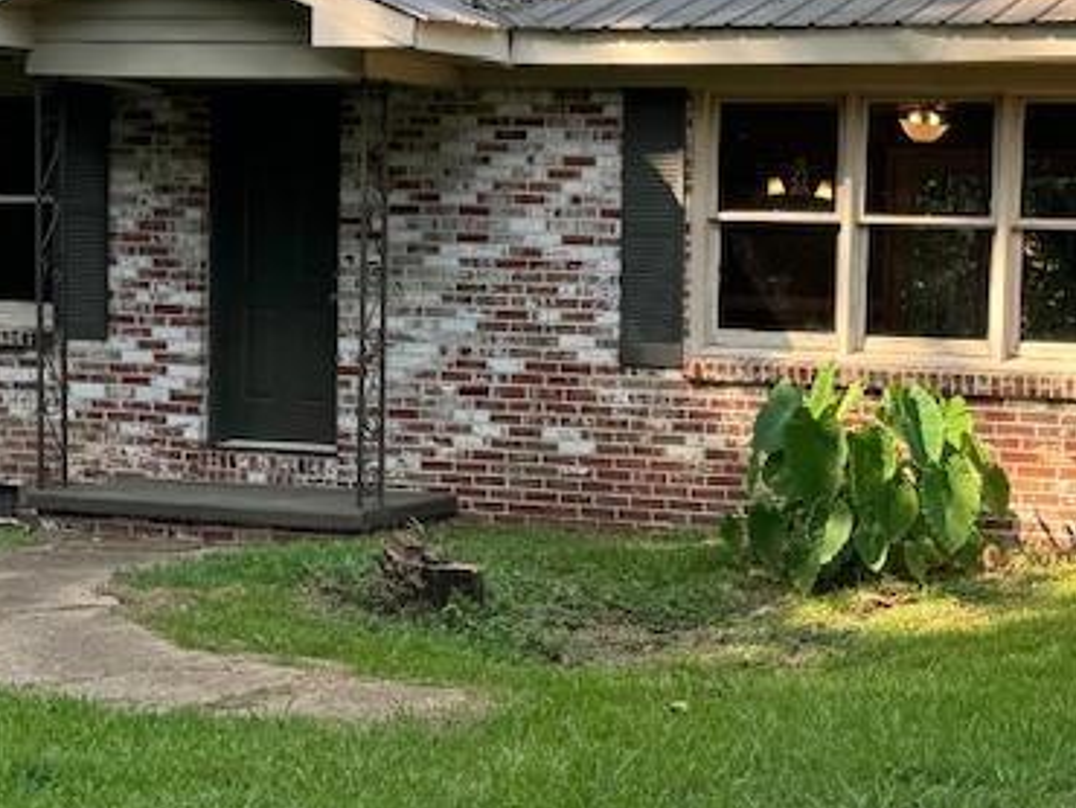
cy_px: 468
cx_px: 803
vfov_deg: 17.8
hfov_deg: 23.3
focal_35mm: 83
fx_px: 2582
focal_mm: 6.76
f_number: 1.78
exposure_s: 1/518
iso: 80
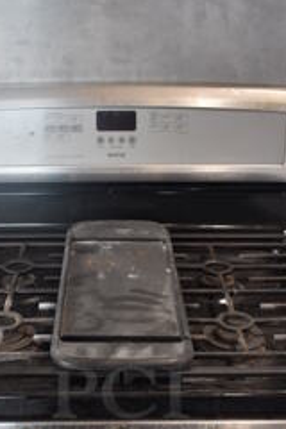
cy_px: 391
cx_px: 120
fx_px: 643
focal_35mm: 54
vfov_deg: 34.7
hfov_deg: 25.0
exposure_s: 1/160
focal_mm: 18
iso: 800
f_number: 3.5
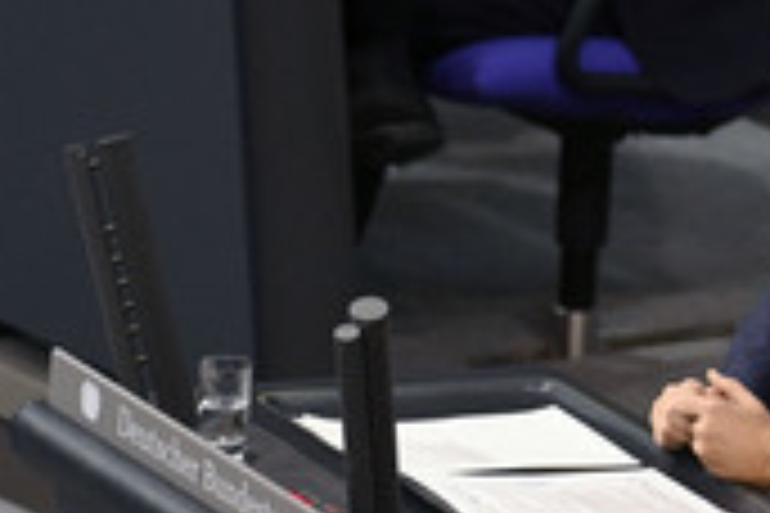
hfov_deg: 3.3
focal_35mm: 634
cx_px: 768
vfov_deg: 2.2
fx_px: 13559
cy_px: -14
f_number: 5.6
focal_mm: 240
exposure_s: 1/400
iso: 8000
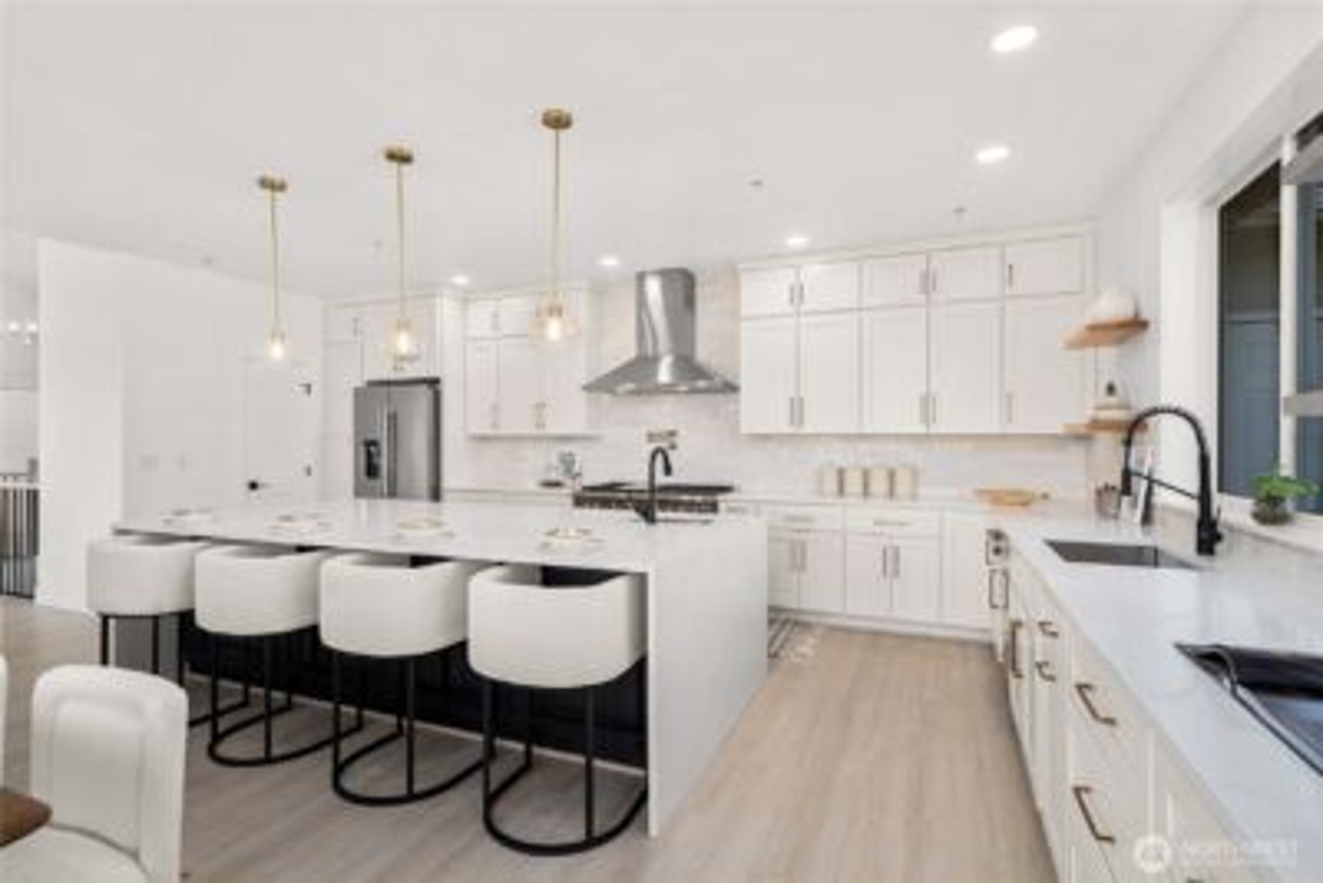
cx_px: 662
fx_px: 625
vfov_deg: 70.5
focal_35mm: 17
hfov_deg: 93.3
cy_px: 442
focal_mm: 17
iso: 160
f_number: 6.7
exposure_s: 1/30
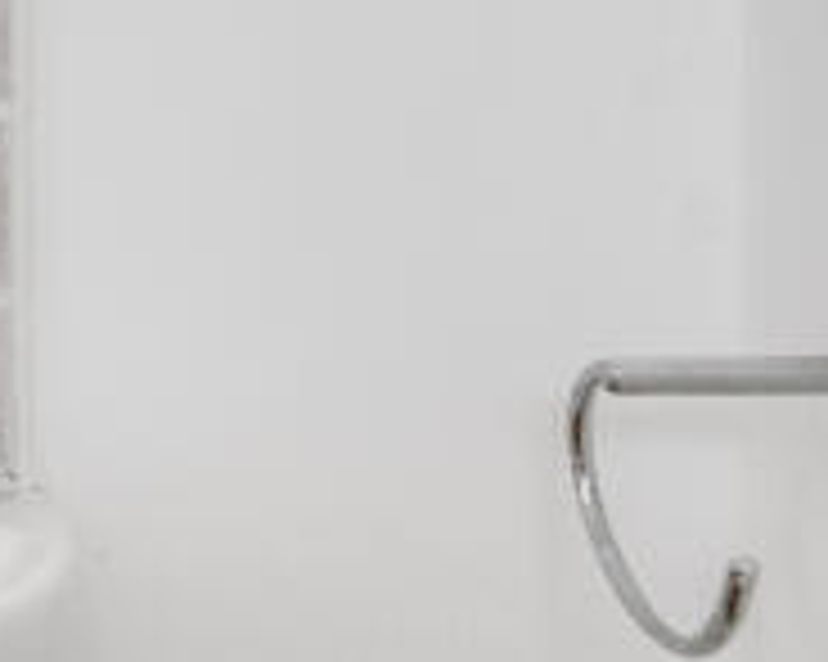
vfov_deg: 20.4
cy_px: 20
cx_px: -1215
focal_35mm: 73
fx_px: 1788
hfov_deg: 14.6
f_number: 6.3
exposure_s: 1/30
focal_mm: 14
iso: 250
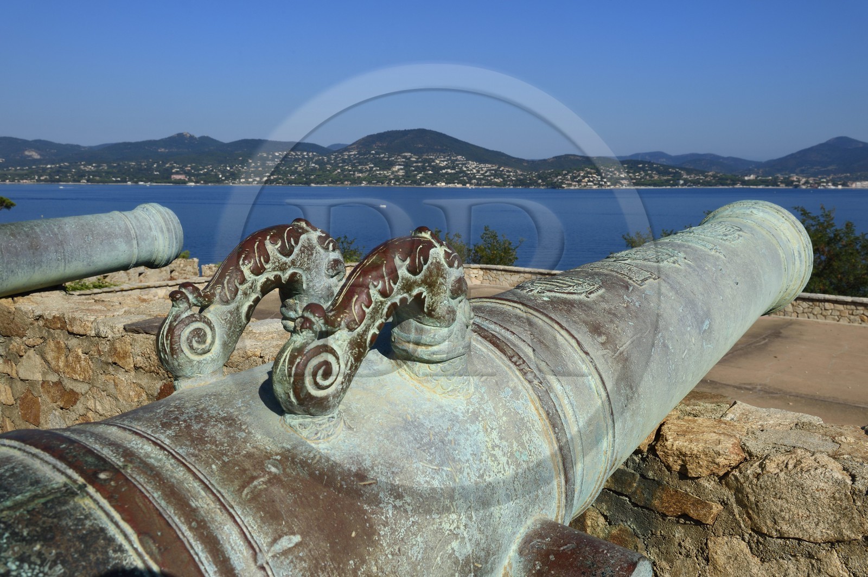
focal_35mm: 34
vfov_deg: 38.8
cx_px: 434
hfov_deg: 55.8
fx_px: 819
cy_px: 288
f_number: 16
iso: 200
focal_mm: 34
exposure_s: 1/250
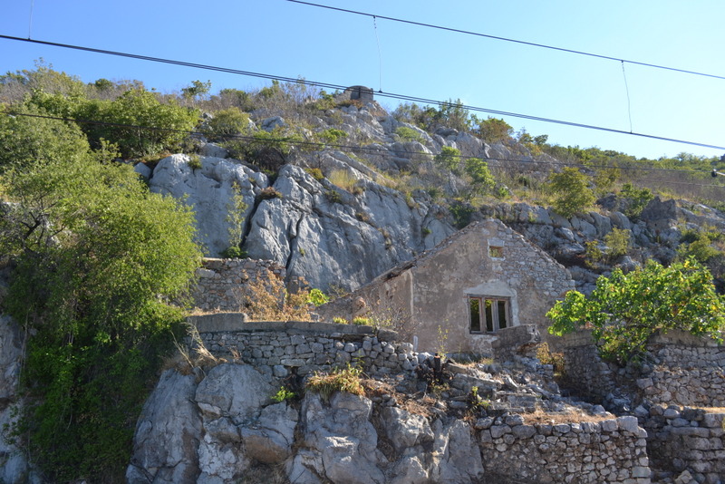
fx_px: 604
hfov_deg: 61.9
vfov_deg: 43.6
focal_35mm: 30
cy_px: 242
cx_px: 362
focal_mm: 20
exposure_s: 1/250
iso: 140
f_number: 5.6
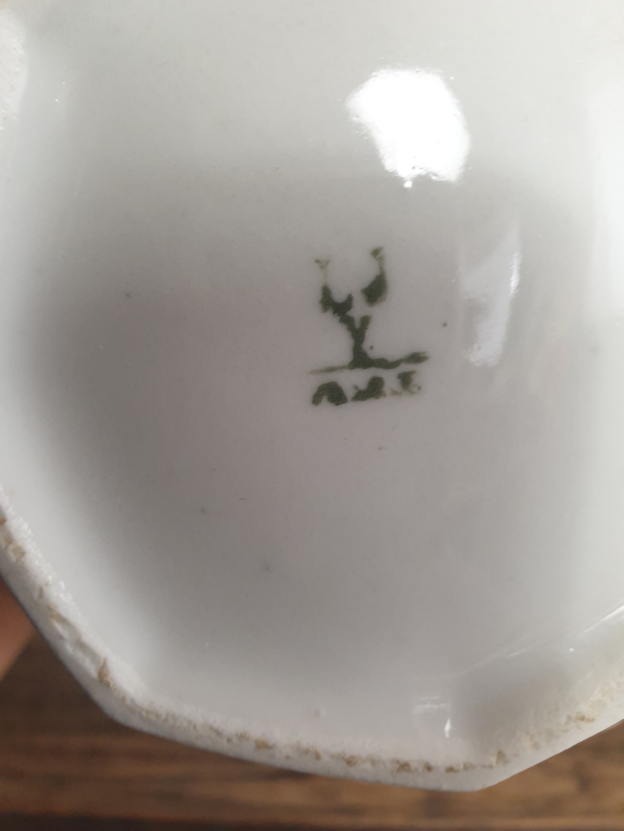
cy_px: 416
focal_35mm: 26
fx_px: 625
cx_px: 312
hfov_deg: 53.1
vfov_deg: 67.3
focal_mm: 4.3
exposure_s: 1/50
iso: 160
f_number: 2.4
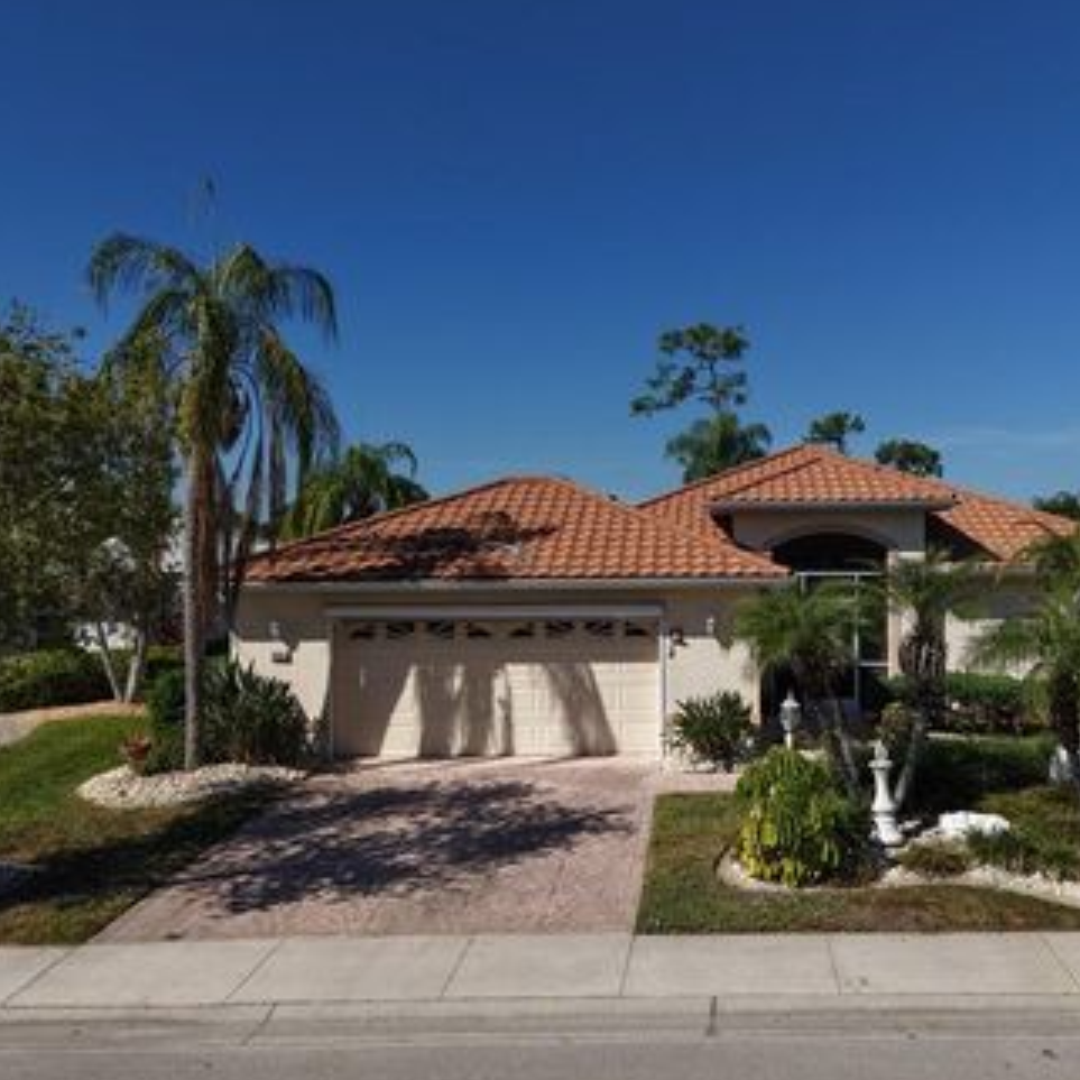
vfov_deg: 49.7
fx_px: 1165
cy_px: 550
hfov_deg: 48.9
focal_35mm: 33
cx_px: 717
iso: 100
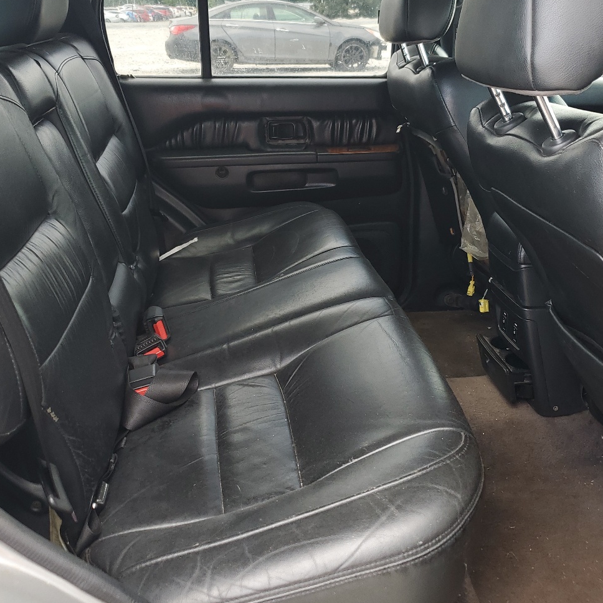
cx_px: 305
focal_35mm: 38
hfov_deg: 43.9
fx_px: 749
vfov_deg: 43.7
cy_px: 255
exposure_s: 1/161
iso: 50
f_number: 1.5
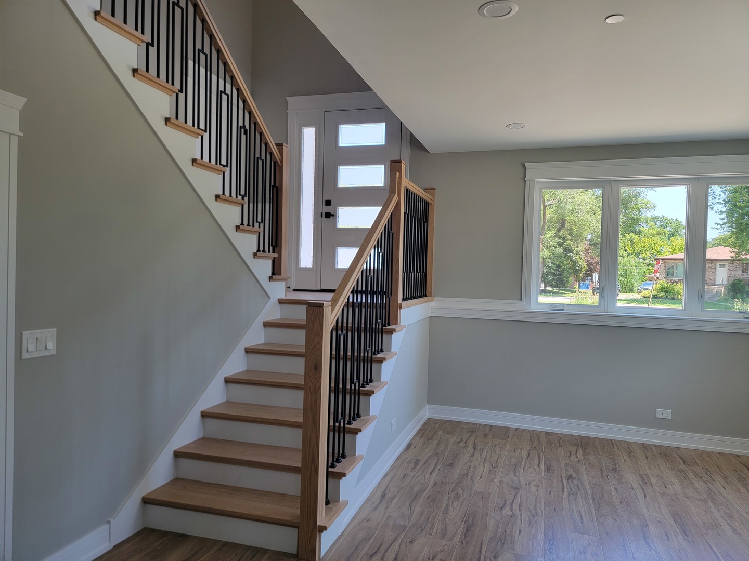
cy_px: 280
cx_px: 374
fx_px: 519
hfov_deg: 71.6
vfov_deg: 56.8
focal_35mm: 24
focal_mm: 6.7
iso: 64
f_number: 1.8
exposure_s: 1/120
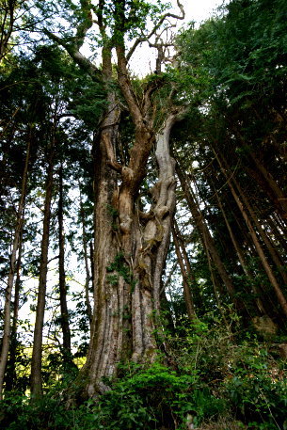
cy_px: 215
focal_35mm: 24
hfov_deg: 53.2
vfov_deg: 73.7
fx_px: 287
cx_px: 144
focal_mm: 24
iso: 320
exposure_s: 1/60
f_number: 6.3
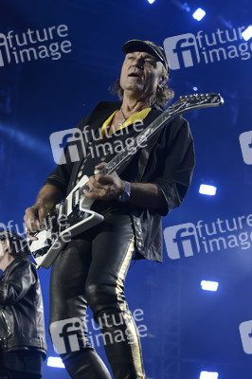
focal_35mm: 70
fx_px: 736
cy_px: 190
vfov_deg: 28.9
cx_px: 126
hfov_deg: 19.4
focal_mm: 70
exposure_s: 1/800
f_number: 4.5
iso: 1250
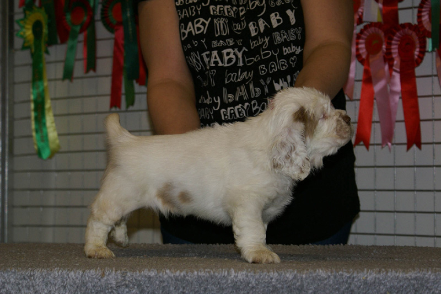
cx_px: 220
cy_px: 147
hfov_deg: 22.6
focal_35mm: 90
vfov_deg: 15.2
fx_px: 1102
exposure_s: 1/100
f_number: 5.6
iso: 400
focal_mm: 60
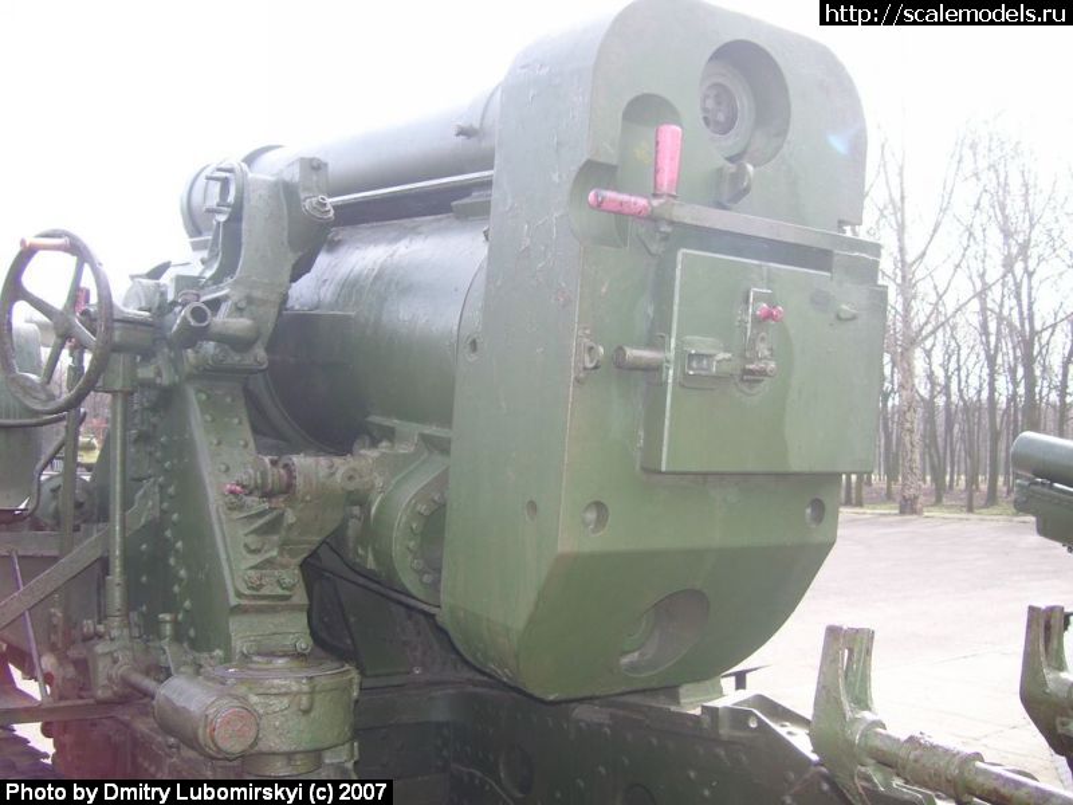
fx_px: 1147
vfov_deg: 38.7
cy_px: 402
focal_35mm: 37
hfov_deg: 50.1
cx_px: 536
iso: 80
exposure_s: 1/180
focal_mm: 6
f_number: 2.7
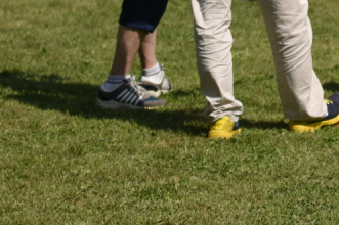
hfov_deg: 7.5
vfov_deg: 5.0
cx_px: 495
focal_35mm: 271
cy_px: -150
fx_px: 2549
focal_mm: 70
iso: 100
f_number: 2.8
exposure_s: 1/2500
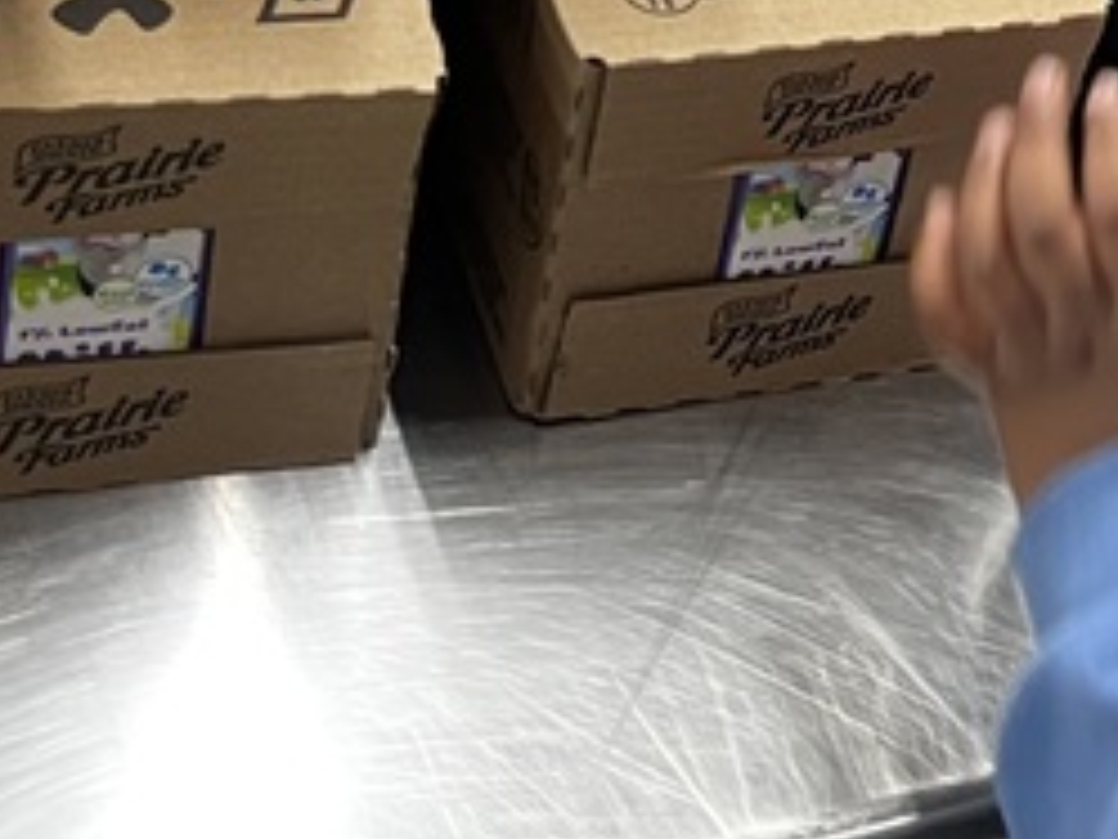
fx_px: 3457
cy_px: -453
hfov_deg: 17.1
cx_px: 1509
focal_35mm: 107
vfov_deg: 13.0
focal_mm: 5.1
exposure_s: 1/60
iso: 125
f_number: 1.6
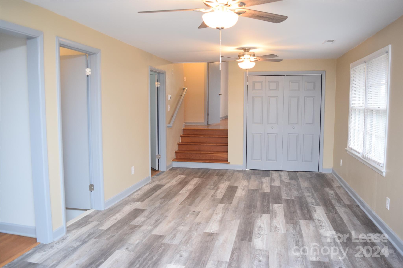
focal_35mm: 27
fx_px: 302
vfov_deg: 47.9
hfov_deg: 67.4
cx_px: 202
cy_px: 134
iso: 800
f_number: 4
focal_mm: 18
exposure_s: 1/60
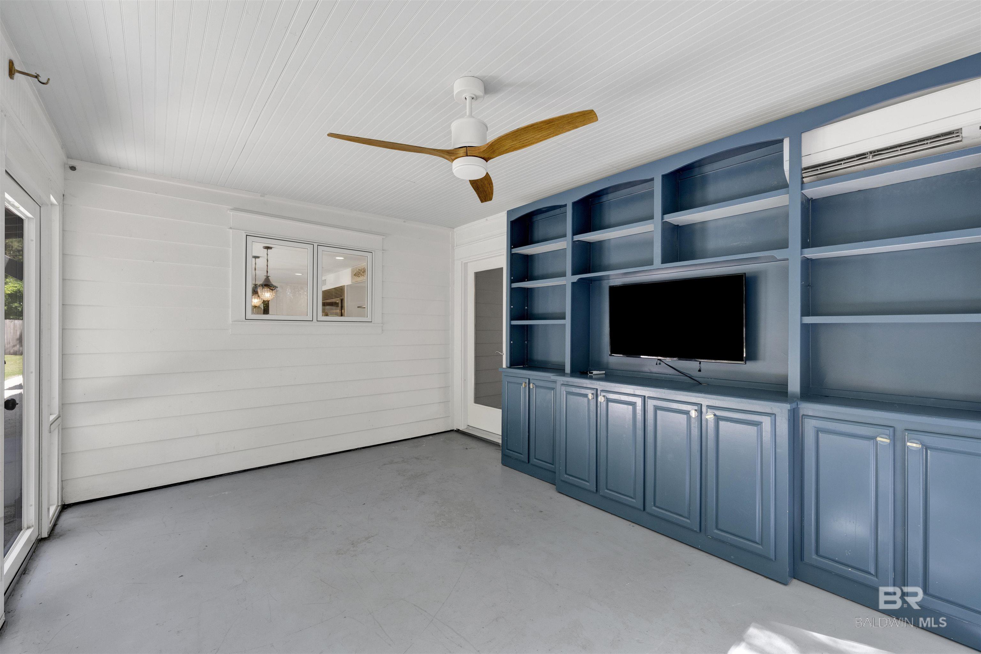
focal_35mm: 14
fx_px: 381
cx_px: 490
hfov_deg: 104.3
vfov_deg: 81.2
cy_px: 327
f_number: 11
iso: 400
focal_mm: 14
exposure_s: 1/8
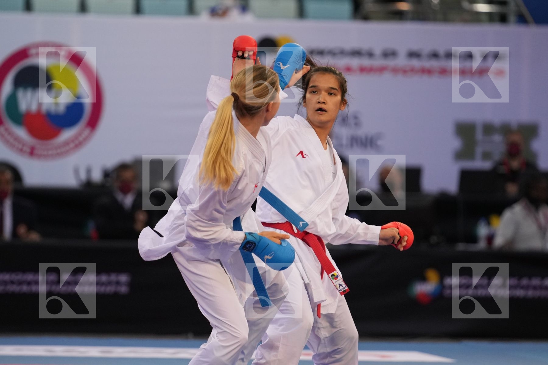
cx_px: 274
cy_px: 182
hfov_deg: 6.9
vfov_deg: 4.6
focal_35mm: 300
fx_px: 4566
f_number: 2.8
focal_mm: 200
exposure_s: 1/1000
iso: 1600
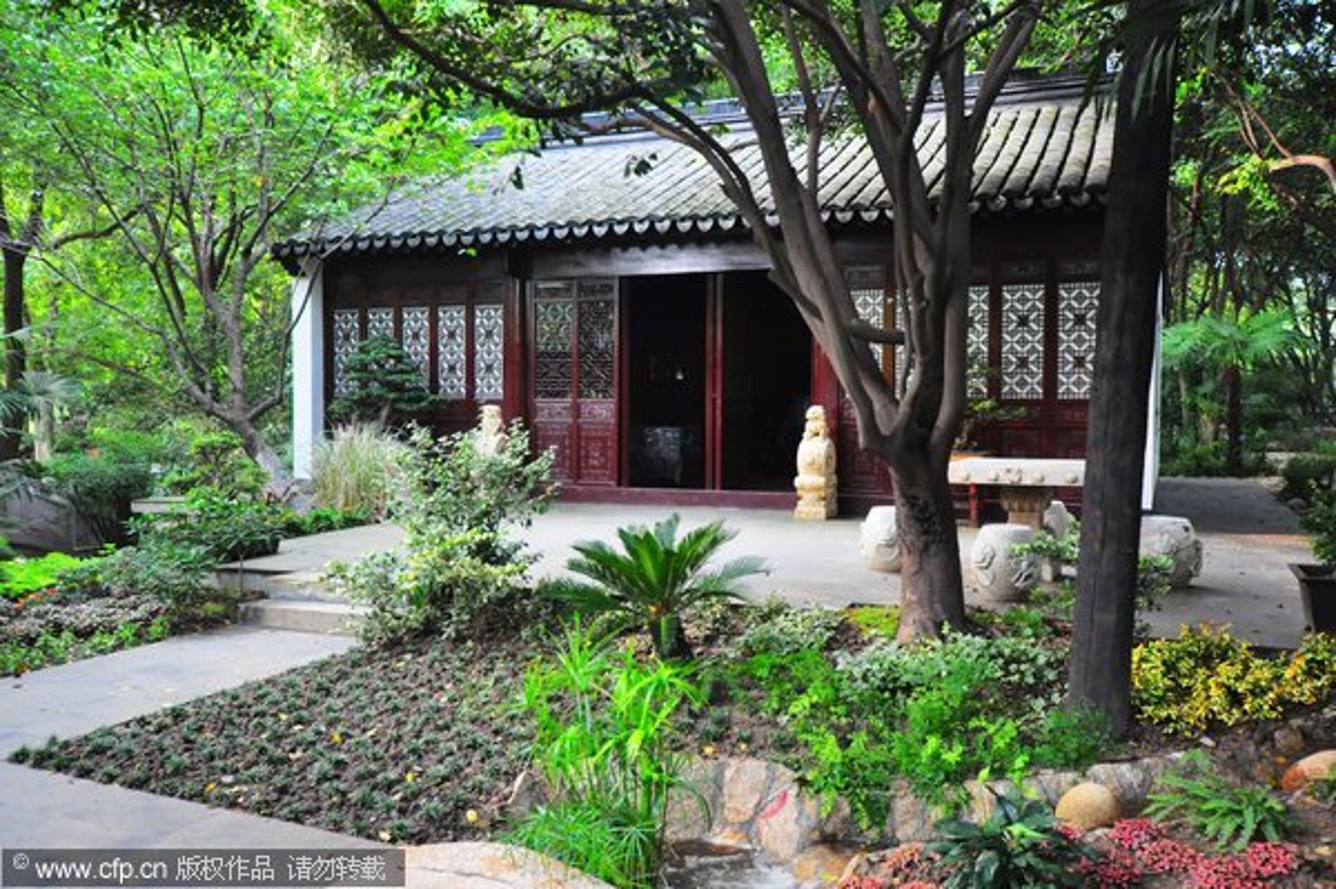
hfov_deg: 62.0
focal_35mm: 30
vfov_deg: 43.5
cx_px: 668
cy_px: 444
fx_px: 1112
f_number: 4.5
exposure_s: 1/100
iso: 800
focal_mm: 20
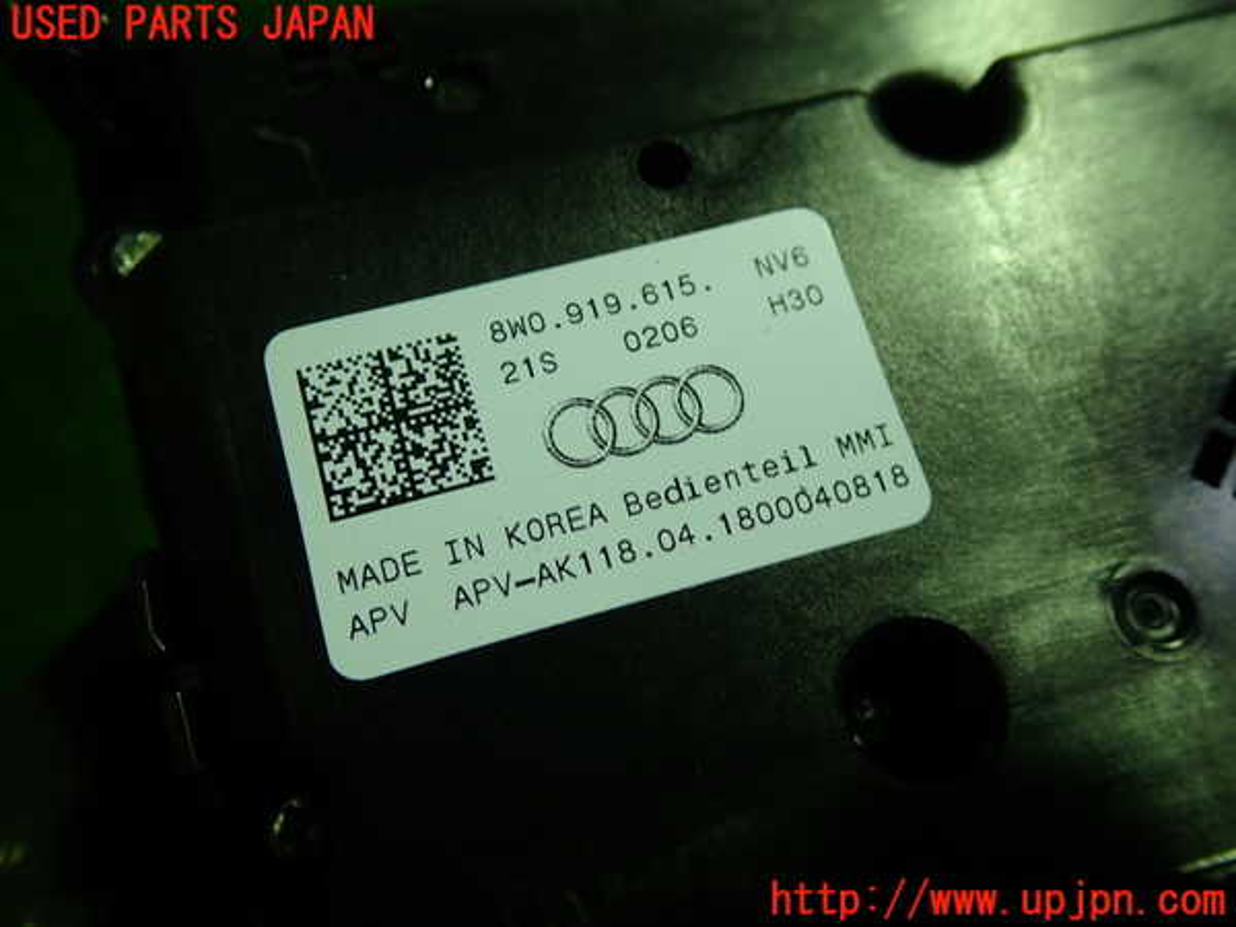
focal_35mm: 30
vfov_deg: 46.8
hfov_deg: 60.0
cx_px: 618
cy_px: 464
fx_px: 1071
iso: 100
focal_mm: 5.4
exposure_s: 1/60
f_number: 2.3
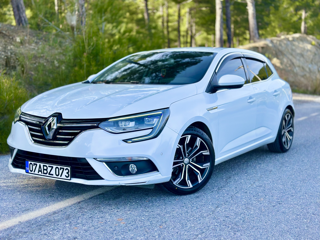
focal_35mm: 48
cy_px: 120
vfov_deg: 30.3
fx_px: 444
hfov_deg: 39.7
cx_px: 160
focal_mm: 6.86
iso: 80
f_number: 1.78
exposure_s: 1/1517
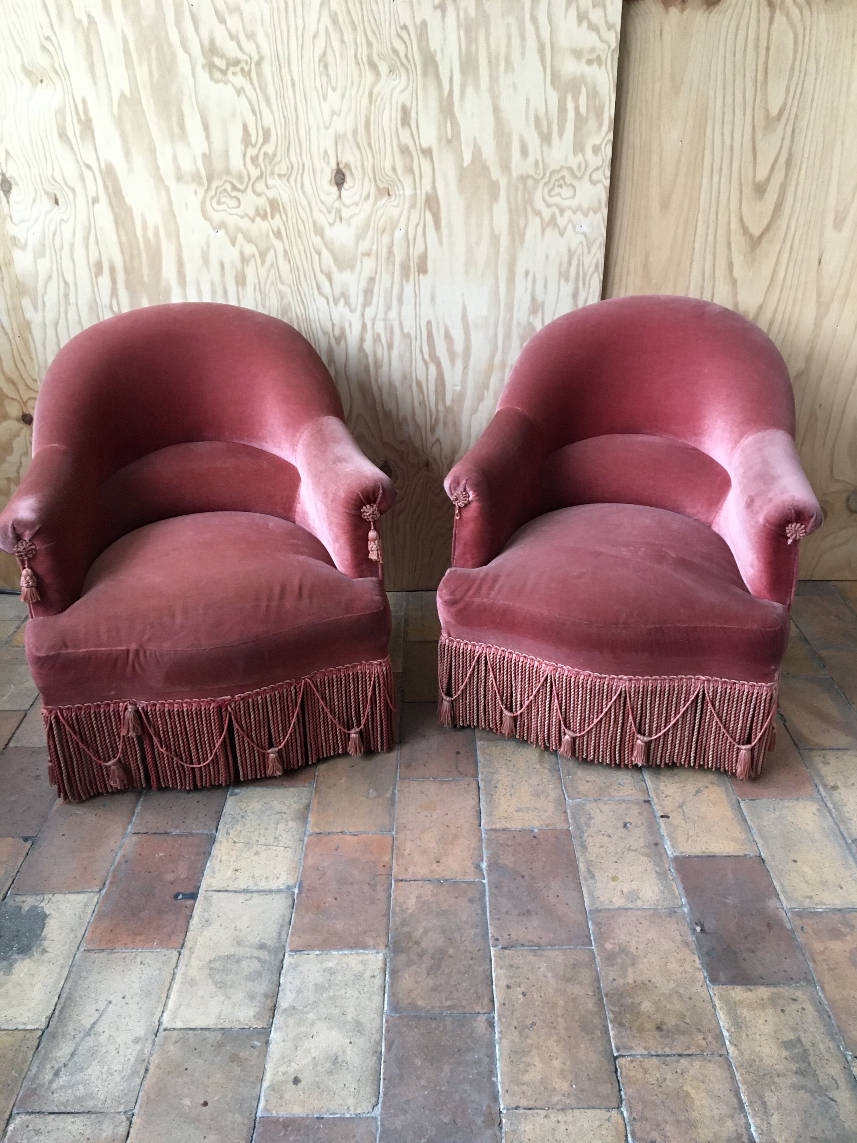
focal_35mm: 29
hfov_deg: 48.2
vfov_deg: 61.7
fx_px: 957
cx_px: 428
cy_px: 572
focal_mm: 4.15
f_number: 2.2
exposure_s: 1/33
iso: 160
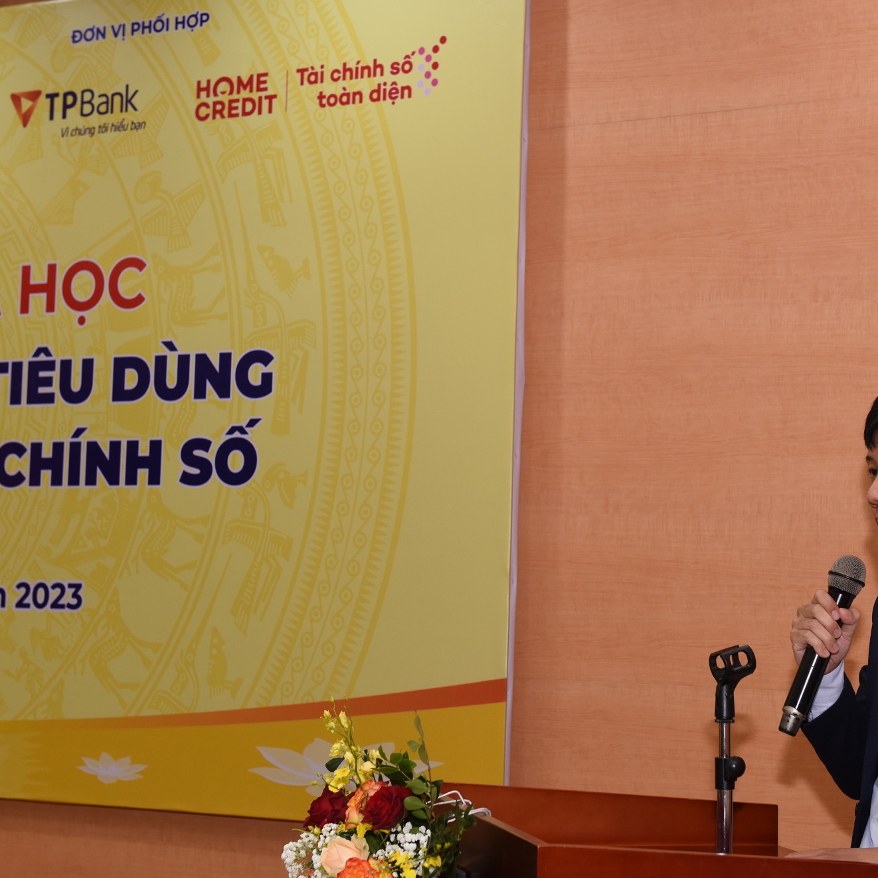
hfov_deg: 24.2
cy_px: 452
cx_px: 552
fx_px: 2037
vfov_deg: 24.3
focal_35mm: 71
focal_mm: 50
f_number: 5.6
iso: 800
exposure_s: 1/60
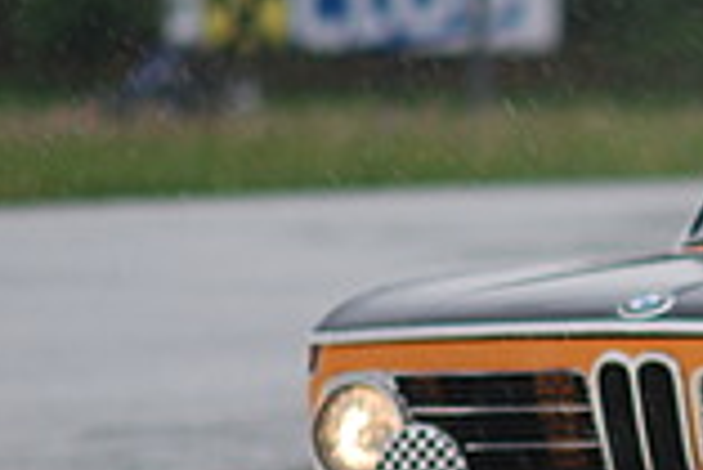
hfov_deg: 1.7
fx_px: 23415
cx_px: 1016
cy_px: 457
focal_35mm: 1198
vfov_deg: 1.2
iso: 280
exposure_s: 1/500
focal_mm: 210
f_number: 4
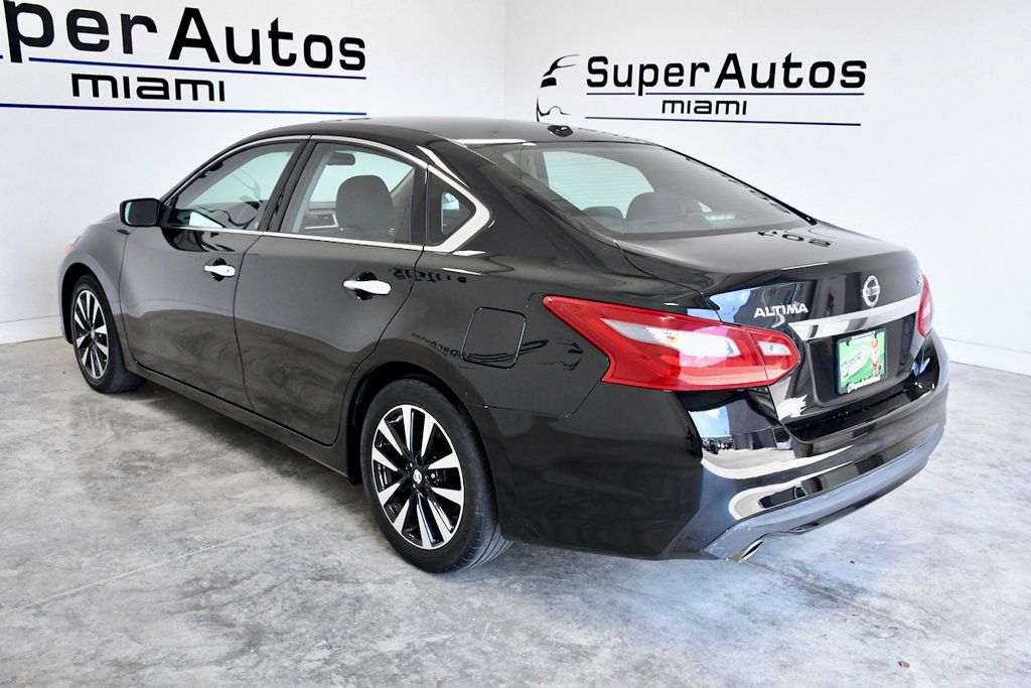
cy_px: 344
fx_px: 974
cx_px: 516
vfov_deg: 38.9
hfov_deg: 55.8
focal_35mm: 34
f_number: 9
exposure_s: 1/320
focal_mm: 23
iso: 2500
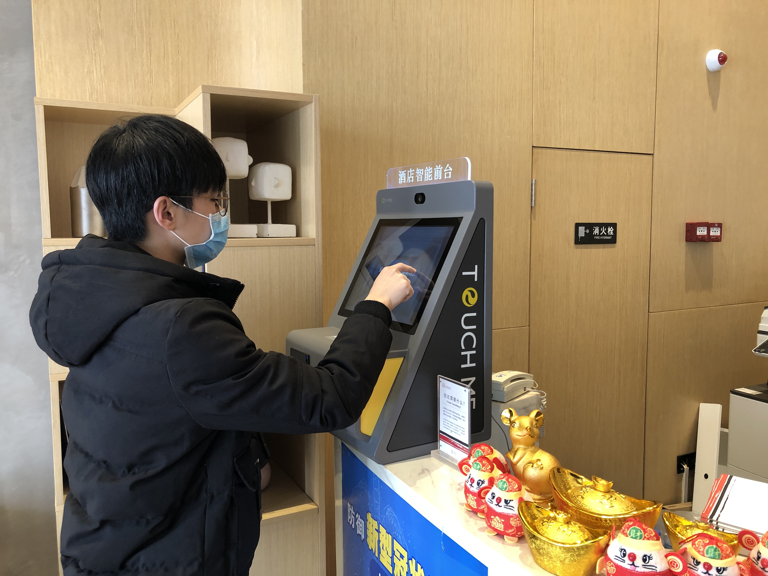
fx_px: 621
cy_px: 288
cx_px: 384
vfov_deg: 49.7
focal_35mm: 28
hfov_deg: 63.4
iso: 40
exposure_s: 1/17
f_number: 1.8
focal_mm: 3.99
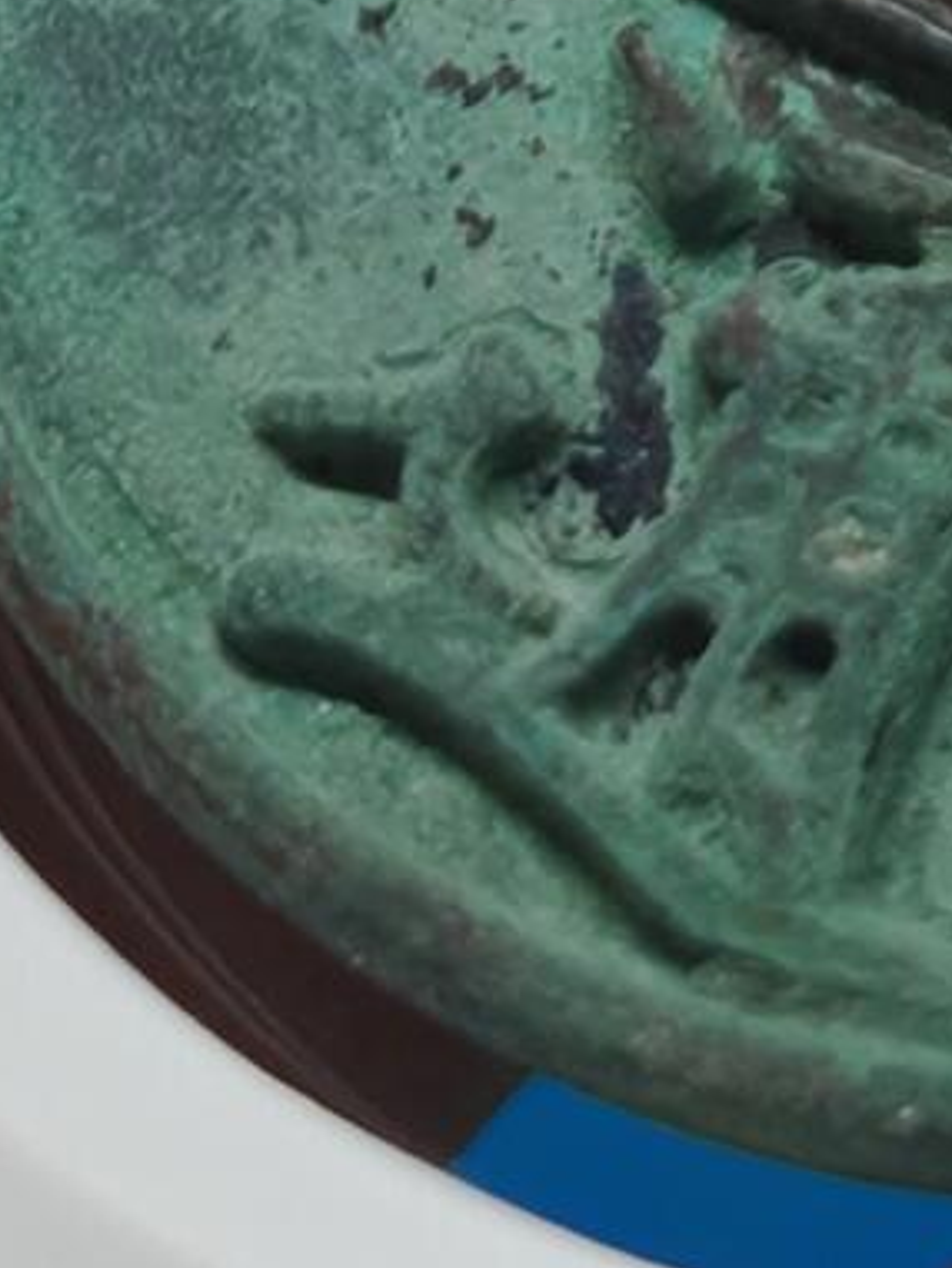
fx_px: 16455
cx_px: 1355
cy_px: -93
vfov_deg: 4.4
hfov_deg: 3.3
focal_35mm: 449
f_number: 1.6
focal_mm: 7.62
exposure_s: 1/160
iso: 50
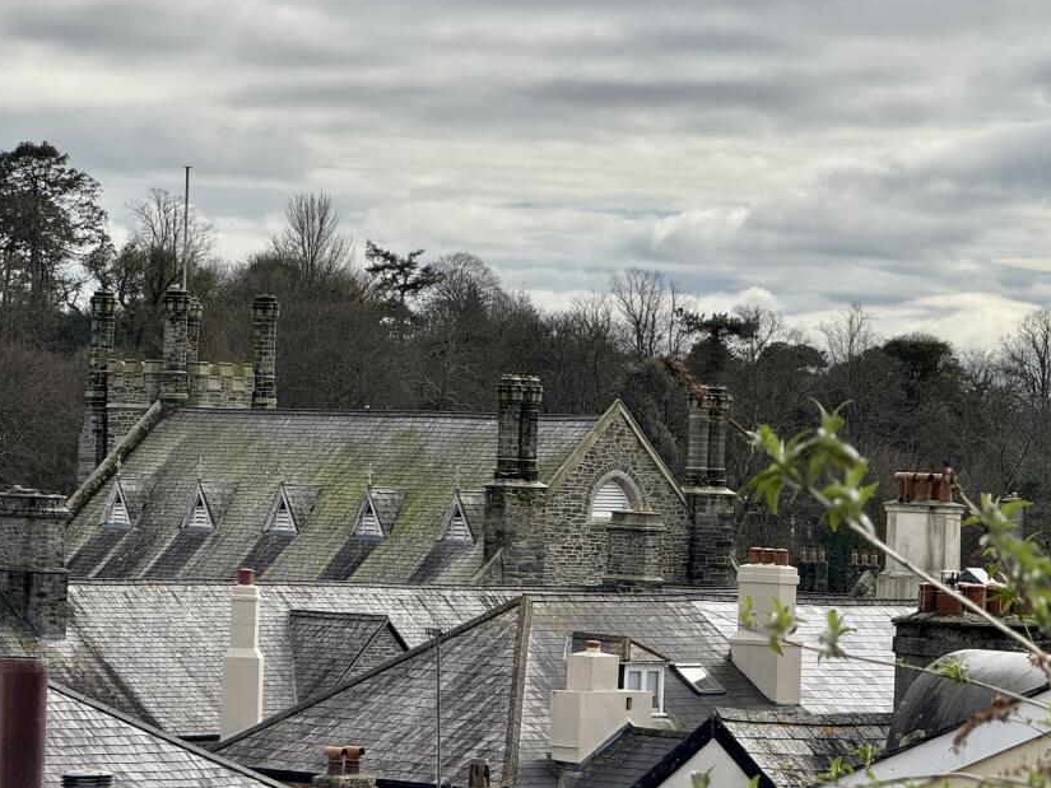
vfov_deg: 10.0
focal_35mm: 149
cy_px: 433
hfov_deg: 13.2
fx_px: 4525
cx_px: 512
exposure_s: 1/2817
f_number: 2.8
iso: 64
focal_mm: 15.66
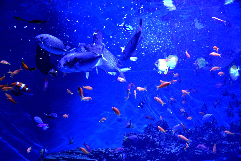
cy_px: 80
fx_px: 321
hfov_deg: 41.1
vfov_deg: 28.1
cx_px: 120
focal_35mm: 48
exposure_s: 1/200
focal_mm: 48
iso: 1250
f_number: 4.5
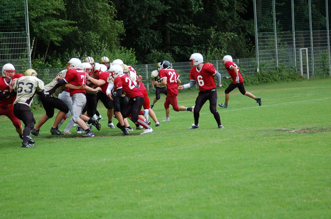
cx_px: 166
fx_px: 1514
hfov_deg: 12.5
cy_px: 110
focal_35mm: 165
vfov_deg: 8.3
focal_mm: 110
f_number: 4.2
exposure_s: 1/1000
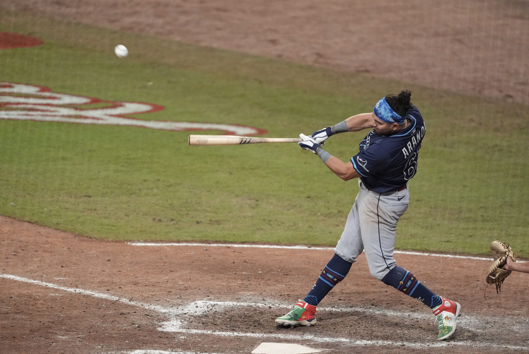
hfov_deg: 3.4
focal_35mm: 600
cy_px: 177
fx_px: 8824
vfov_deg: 2.3
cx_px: 264
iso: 6400
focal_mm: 600
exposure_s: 1/1600
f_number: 4
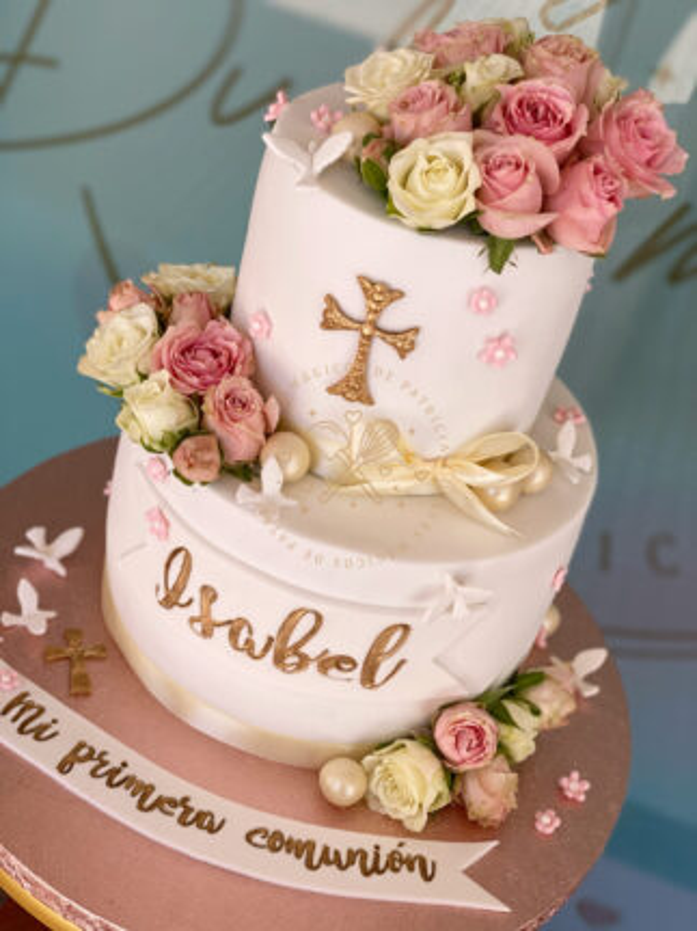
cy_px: 466
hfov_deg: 28.0
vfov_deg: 36.8
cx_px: 348
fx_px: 1397
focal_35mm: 52
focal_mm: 6
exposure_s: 1/225
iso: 20
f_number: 2
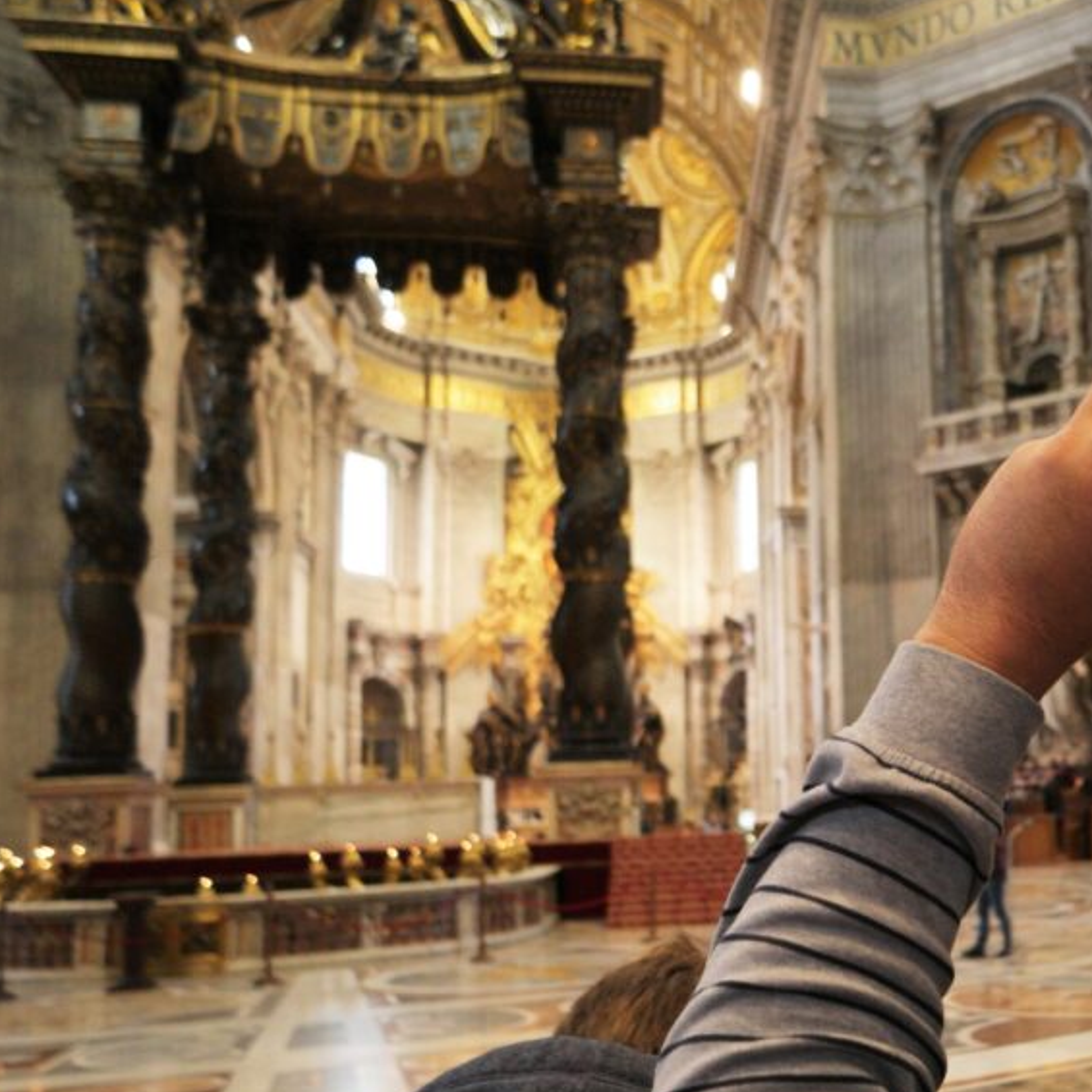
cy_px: 607
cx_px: 1005
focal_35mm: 39
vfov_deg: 42.8
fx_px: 1392
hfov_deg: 39.4
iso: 1250
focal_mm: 16
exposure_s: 1/30
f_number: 3.5
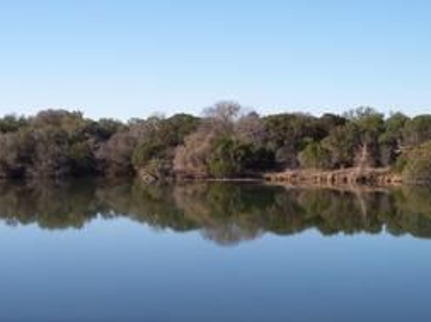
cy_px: 195
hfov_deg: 32.2
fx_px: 746
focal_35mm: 60
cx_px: 197
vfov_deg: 24.3
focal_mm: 8
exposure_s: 1/500
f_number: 4.8
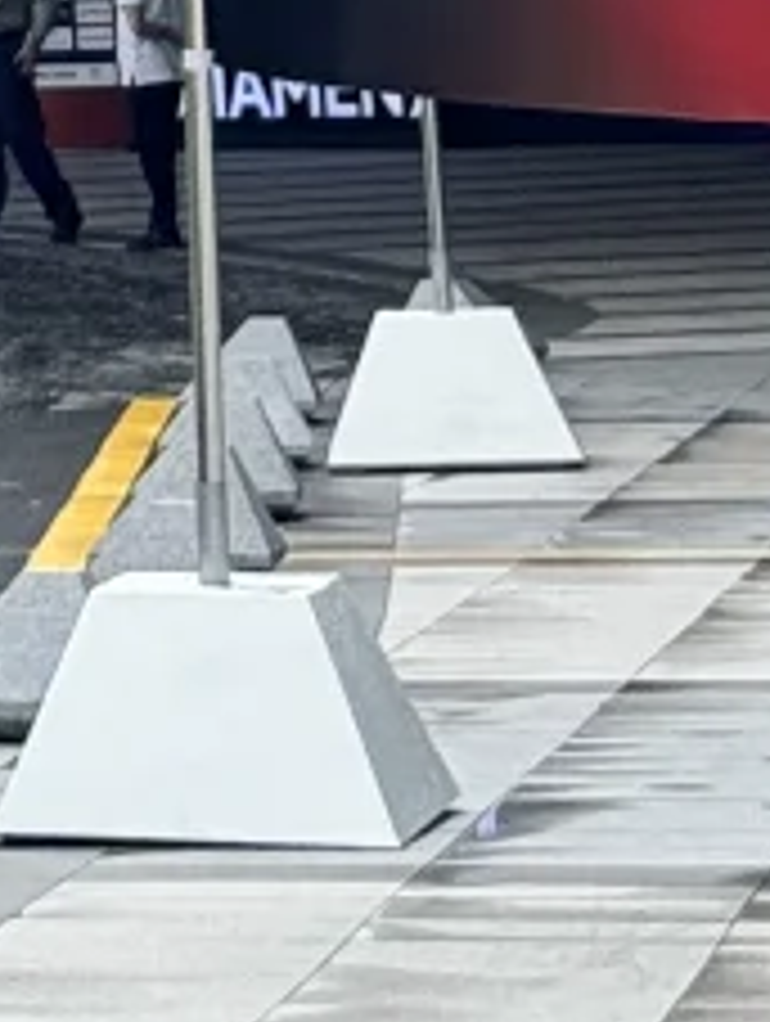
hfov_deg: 4.8
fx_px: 8991
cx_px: -1058
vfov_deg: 6.2
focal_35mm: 304
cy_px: -1643
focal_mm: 6.76
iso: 64
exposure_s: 1/1681
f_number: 1.78
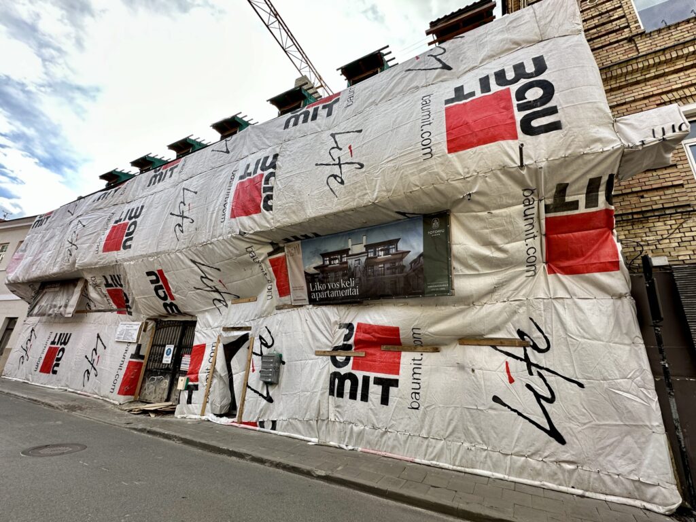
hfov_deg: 102.1
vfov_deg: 85.7
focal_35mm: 14
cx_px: 348
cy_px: 261
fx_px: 281
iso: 40
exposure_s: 1/606
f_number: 2.2
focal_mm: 2.22
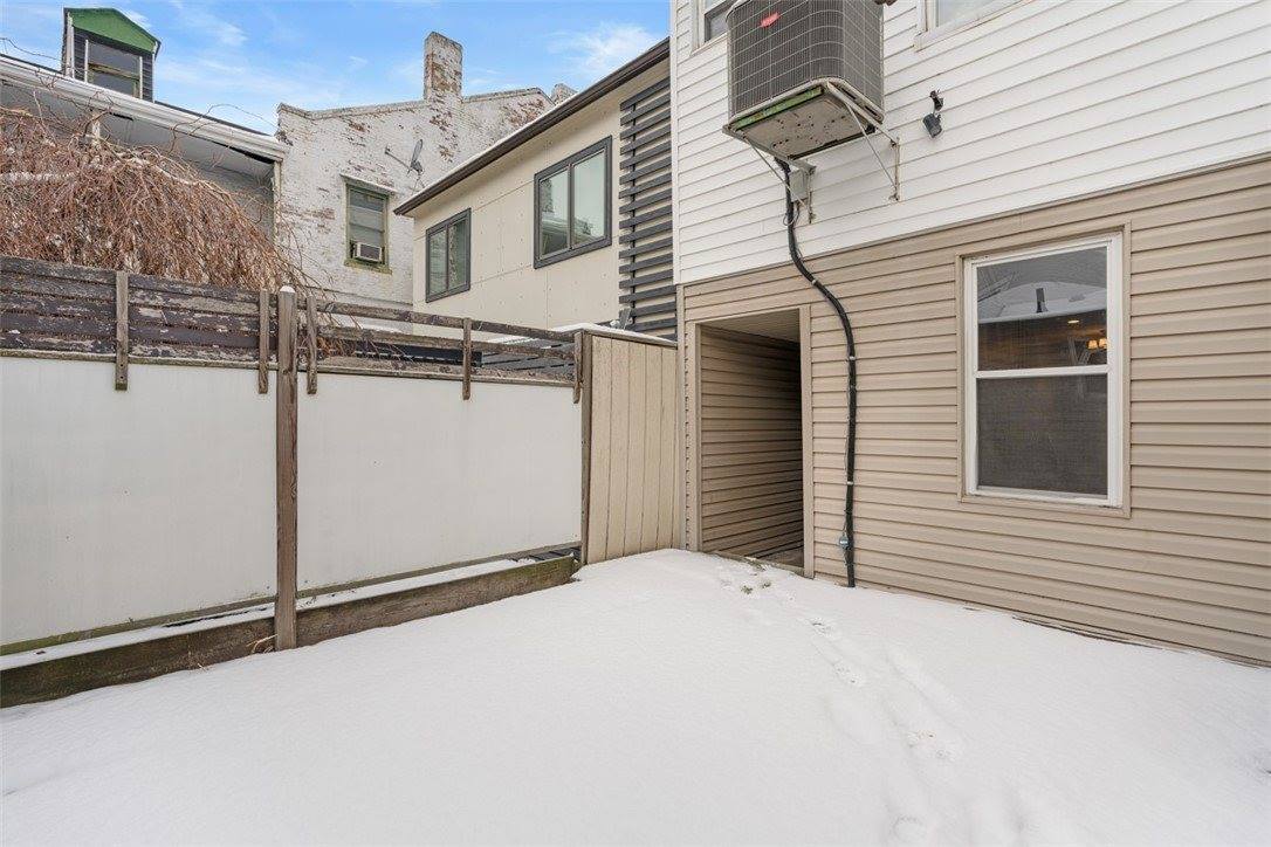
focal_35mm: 16
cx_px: 636
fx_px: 565
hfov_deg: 96.7
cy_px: 424
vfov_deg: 73.7
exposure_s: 1/160
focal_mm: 16
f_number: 8
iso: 320
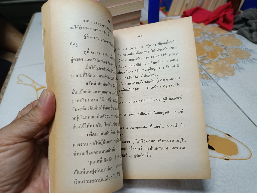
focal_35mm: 24
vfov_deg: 56.8
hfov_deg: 71.6
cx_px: 128
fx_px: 178
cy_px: 96
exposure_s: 1/33.3
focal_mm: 5.31
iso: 1088
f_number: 1.7
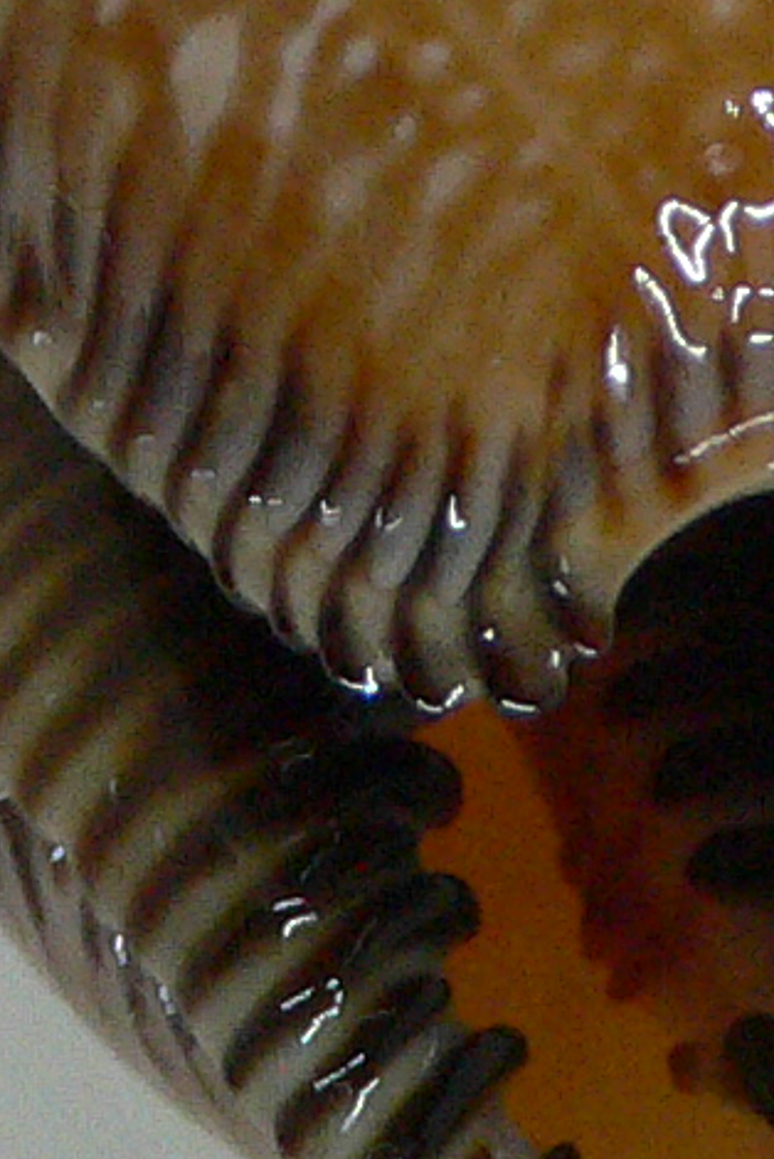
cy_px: -195
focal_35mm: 156
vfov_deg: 12.9
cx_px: 523
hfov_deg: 8.8
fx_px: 5023
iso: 200
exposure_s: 1/60
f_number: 2.8
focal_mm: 4.6
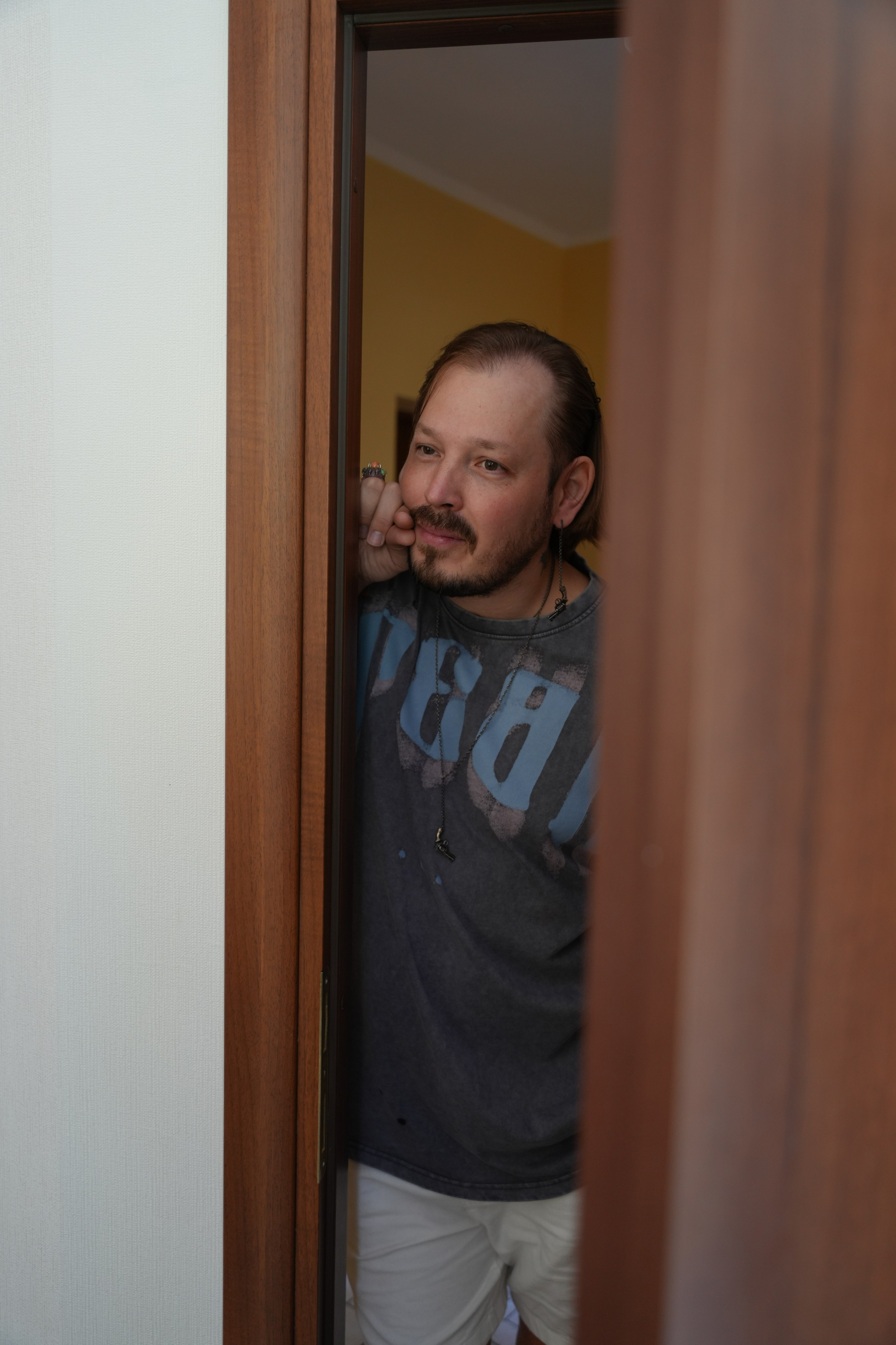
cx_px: 448
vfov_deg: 63.3
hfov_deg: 44.7
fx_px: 1090
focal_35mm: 29
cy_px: 672
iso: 500
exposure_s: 1/80
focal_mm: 29.2
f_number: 2.8
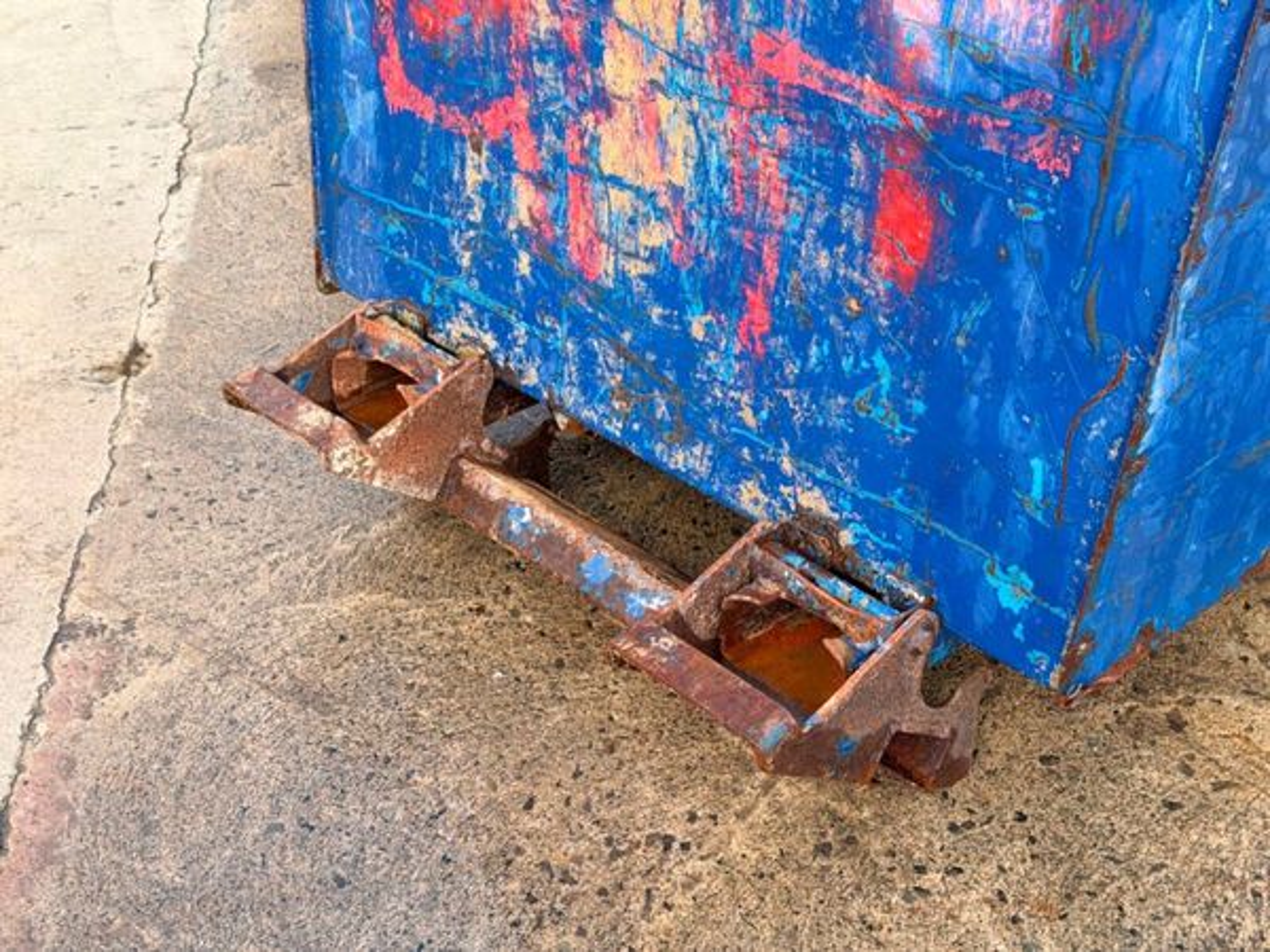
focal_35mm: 48
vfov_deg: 30.3
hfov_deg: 39.7
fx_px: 1761
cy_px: 476
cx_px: 635
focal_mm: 6.76
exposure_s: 1/230
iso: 80
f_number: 1.78
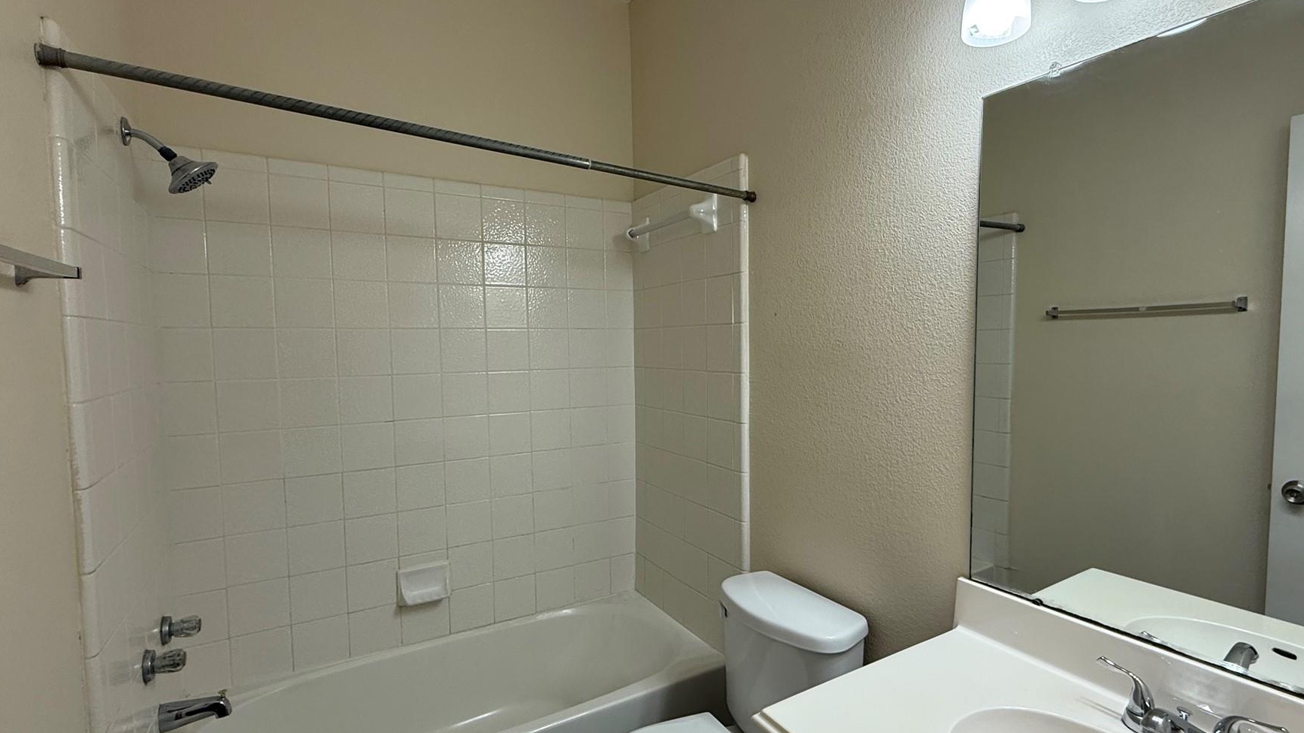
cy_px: 379
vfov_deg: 61.0
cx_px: 706
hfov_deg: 92.5
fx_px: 622
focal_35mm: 18
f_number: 2.2
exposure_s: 1/120
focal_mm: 2.22
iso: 100
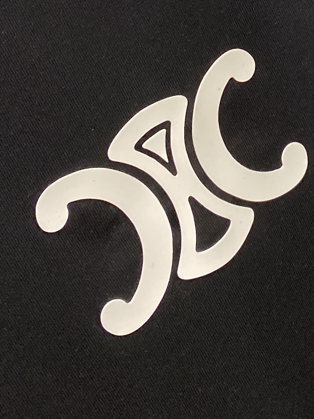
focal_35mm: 26
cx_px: 157
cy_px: 210
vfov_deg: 67.3
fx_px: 314
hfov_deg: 53.1
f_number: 1.8
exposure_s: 1/106
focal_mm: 4.25
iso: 125
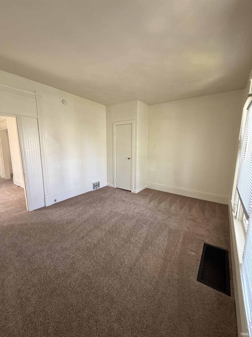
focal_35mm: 14
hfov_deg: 85.7
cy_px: 168
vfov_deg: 102.1
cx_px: 126
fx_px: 136
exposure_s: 1/99
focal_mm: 2.22
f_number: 2.2
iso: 125
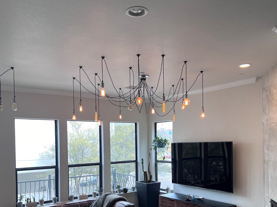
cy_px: 146
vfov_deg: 40.0
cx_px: 138
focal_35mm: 35
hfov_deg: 52.6
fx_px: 280
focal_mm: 5.7
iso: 50
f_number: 1.5
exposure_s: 1/120
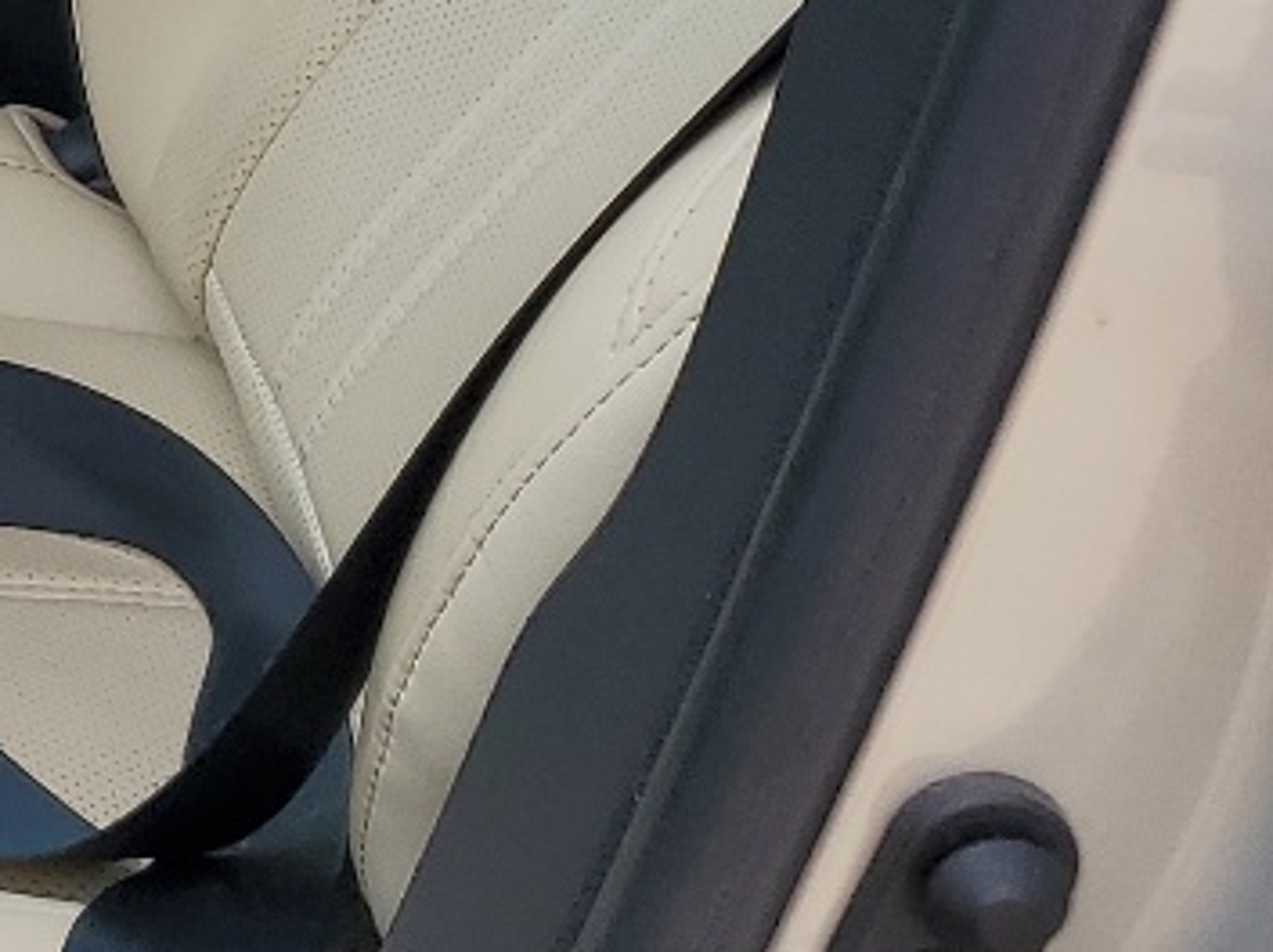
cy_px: -252
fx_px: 4335
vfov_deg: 12.2
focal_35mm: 118
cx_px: -1259
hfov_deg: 14.1
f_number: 1.5
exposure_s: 1/714
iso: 50
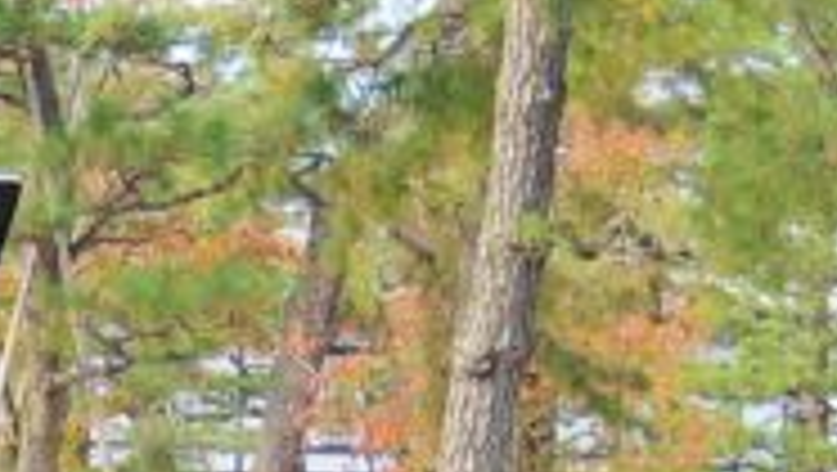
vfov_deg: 4.3
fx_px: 6131
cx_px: -580
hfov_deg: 7.6
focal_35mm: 276
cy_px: 1389
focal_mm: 9.9
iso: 80
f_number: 2.5
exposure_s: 1/320
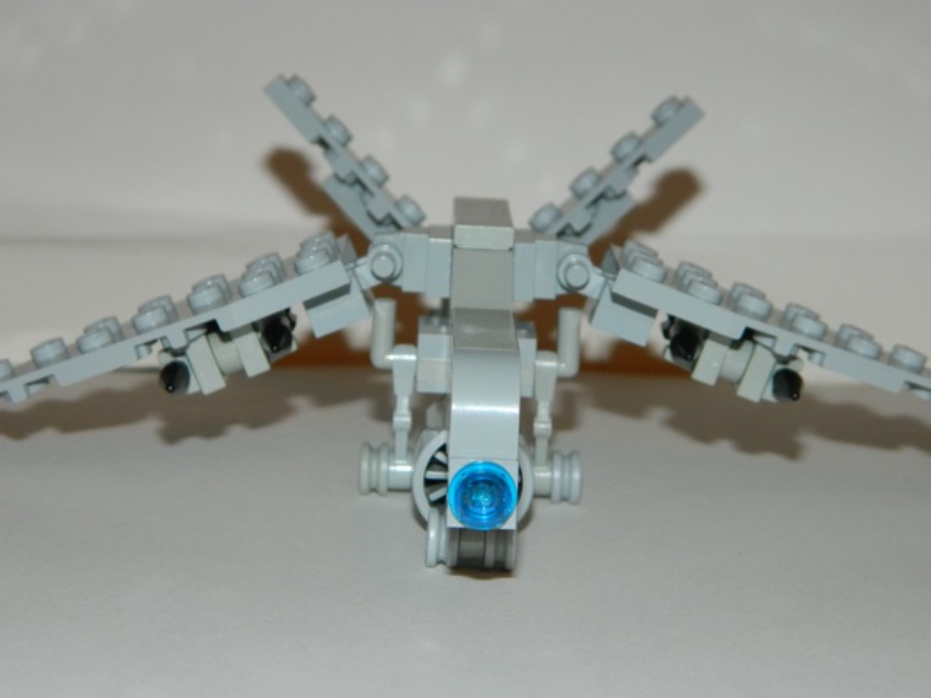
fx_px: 2770
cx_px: 466
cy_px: 349
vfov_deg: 14.4
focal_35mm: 103
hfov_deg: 19.1
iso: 200
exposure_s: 1/60
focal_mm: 18.6
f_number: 4.5
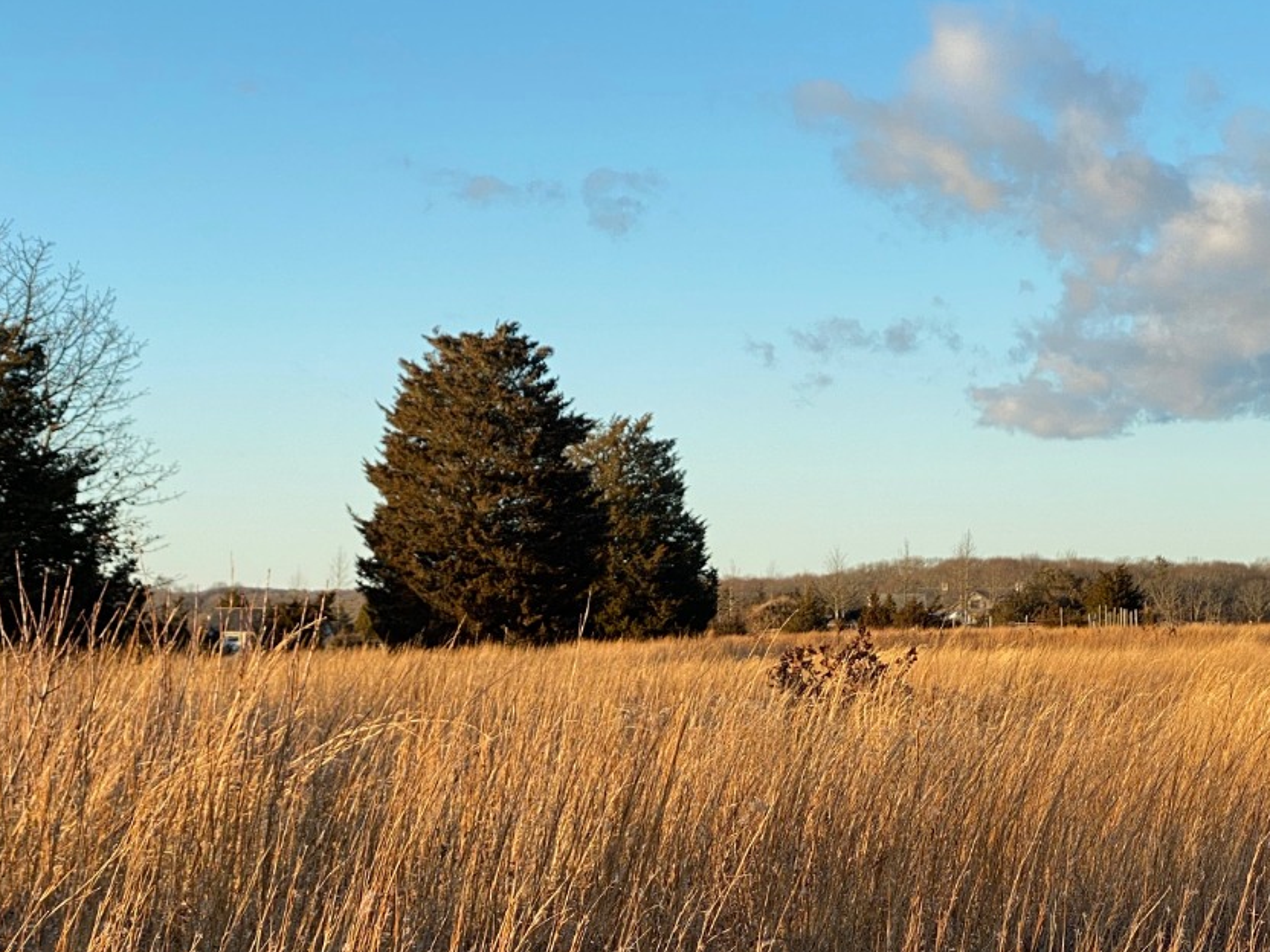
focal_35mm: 90
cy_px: 427
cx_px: 769
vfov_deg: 16.4
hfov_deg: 21.7
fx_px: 3302
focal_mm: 6
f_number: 2
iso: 20
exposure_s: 1/285
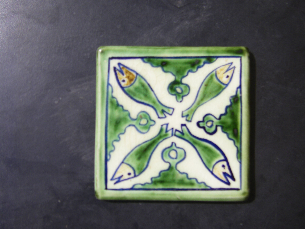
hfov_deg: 45.7
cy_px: 118
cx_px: 162
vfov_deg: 35.1
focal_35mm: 41
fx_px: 361
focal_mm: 6.3
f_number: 7
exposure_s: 1/250
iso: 64
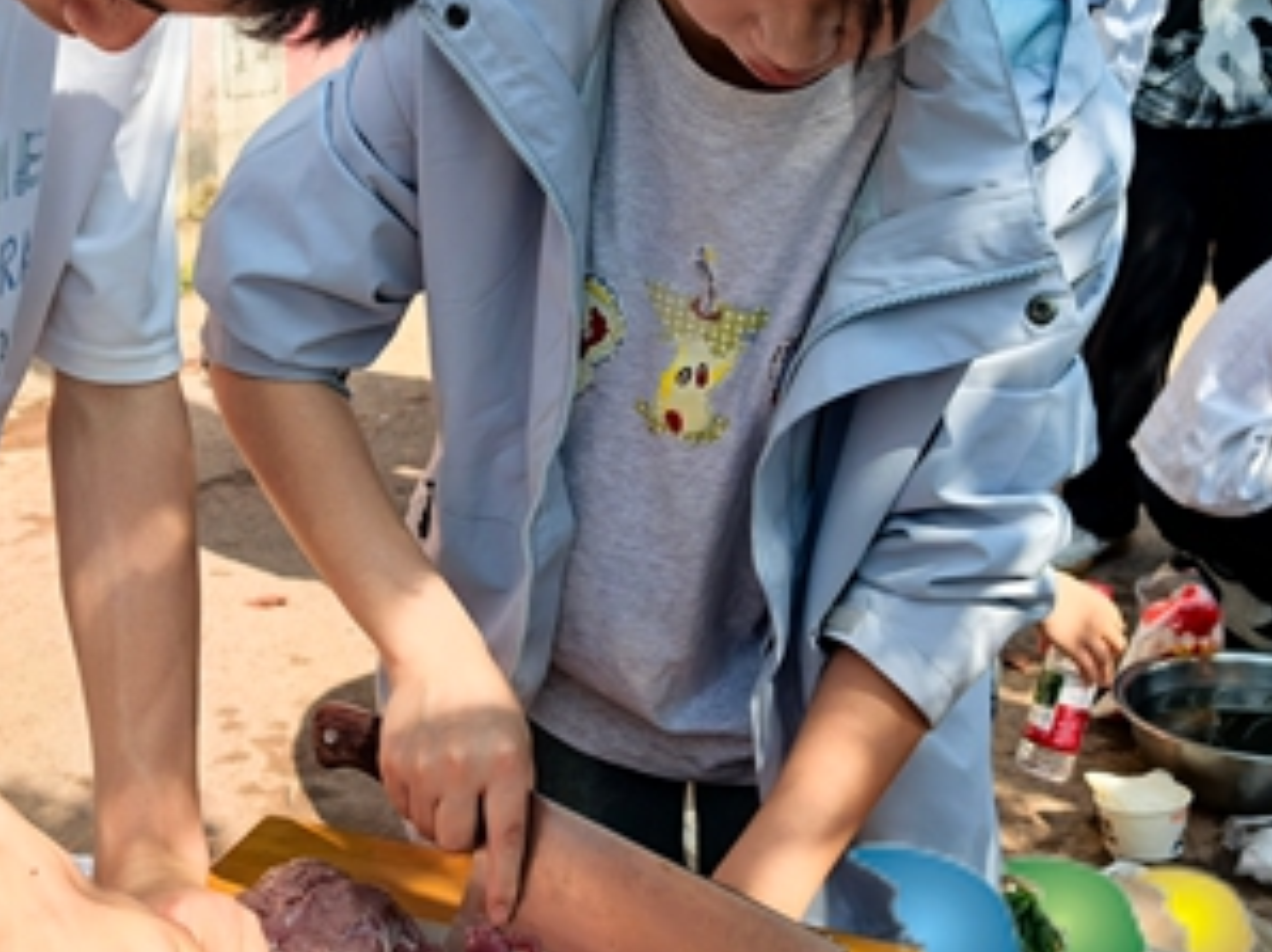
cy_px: 252
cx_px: 474
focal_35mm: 58
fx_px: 2130
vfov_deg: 24.9
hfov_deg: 33.1
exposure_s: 1/3484
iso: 160
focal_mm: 6.98
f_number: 2
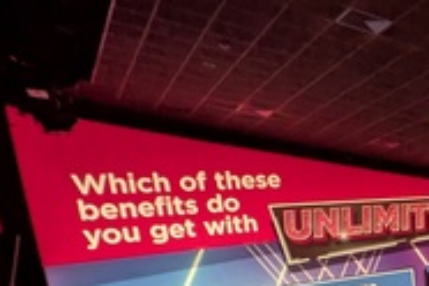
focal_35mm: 43
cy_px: 436
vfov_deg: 24.1
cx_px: 637
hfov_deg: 29.1
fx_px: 512
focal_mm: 2.23
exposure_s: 1/5.36
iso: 259
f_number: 1.95
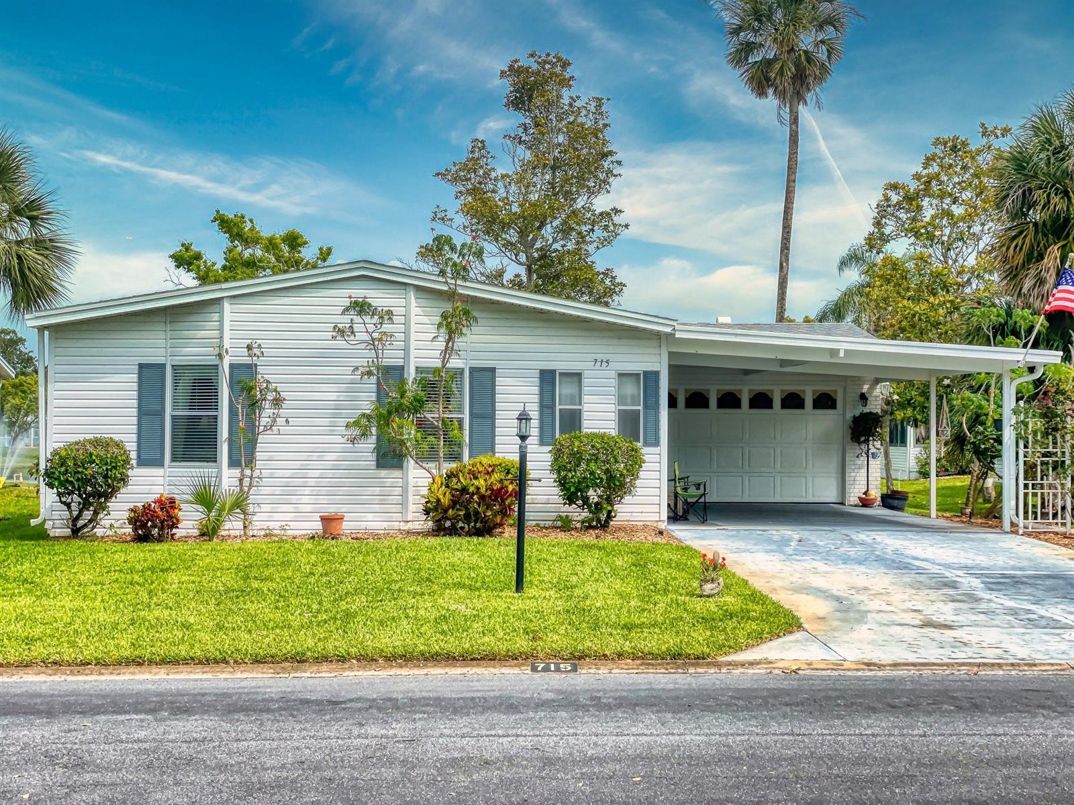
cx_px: 537
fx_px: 1613
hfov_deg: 36.8
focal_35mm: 52
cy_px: 402
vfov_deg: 28.0
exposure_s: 1/716
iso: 32
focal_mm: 6
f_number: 2
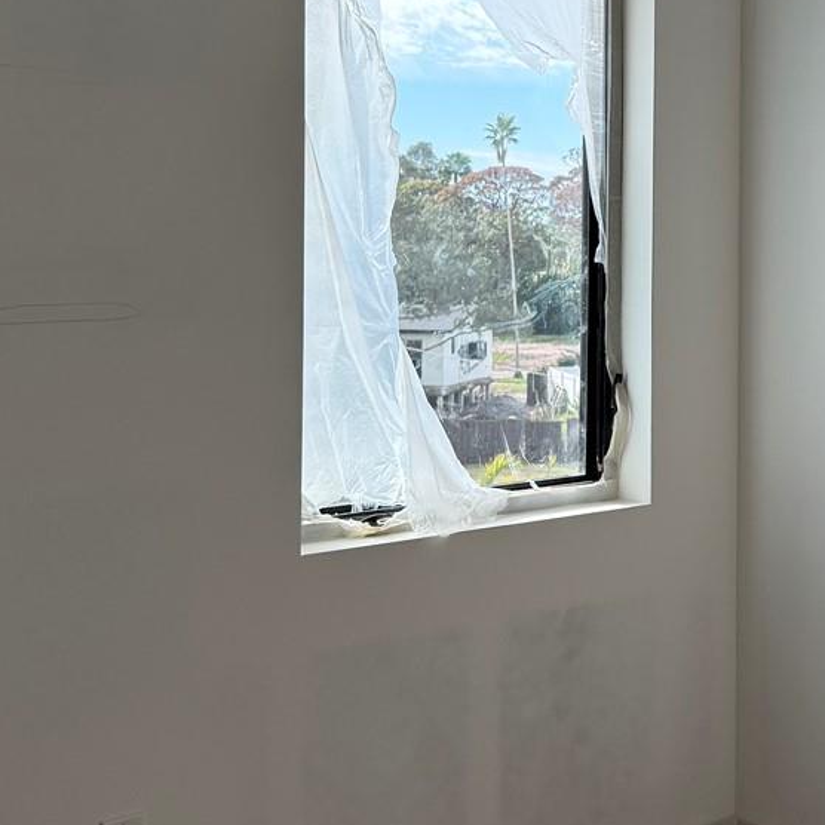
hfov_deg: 26.5
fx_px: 1645
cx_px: 841
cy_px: 254
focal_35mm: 61
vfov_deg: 27.9
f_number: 1.78
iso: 100
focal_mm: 6.76
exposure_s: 1/1230
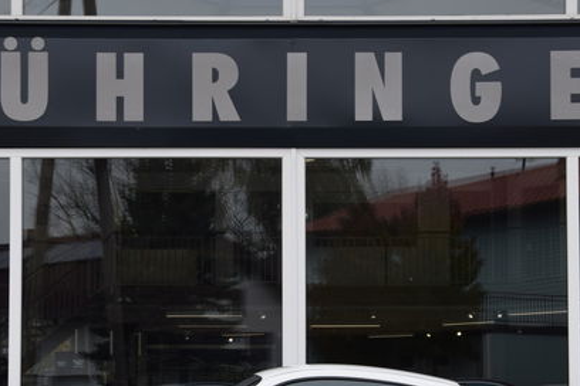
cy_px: 307
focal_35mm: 99
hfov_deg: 20.6
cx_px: 287
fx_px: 1594
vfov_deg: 13.8
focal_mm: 35
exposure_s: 1/250
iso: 220
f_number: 8
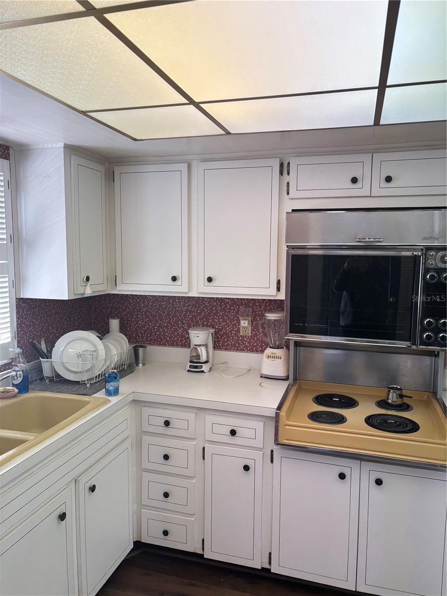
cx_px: 224
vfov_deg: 67.3
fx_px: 448
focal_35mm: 26
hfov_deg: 53.1
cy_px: 298
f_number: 1.6
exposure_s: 1/120
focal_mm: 5.96
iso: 80
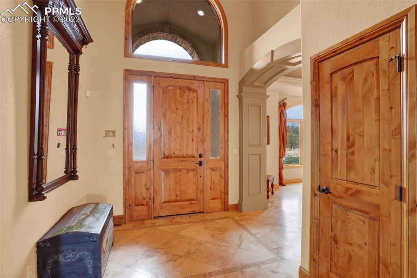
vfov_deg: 70.4
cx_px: 208
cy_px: 139
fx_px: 197
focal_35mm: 17
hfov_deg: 93.3
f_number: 8
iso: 400
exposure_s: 1/15
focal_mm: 17
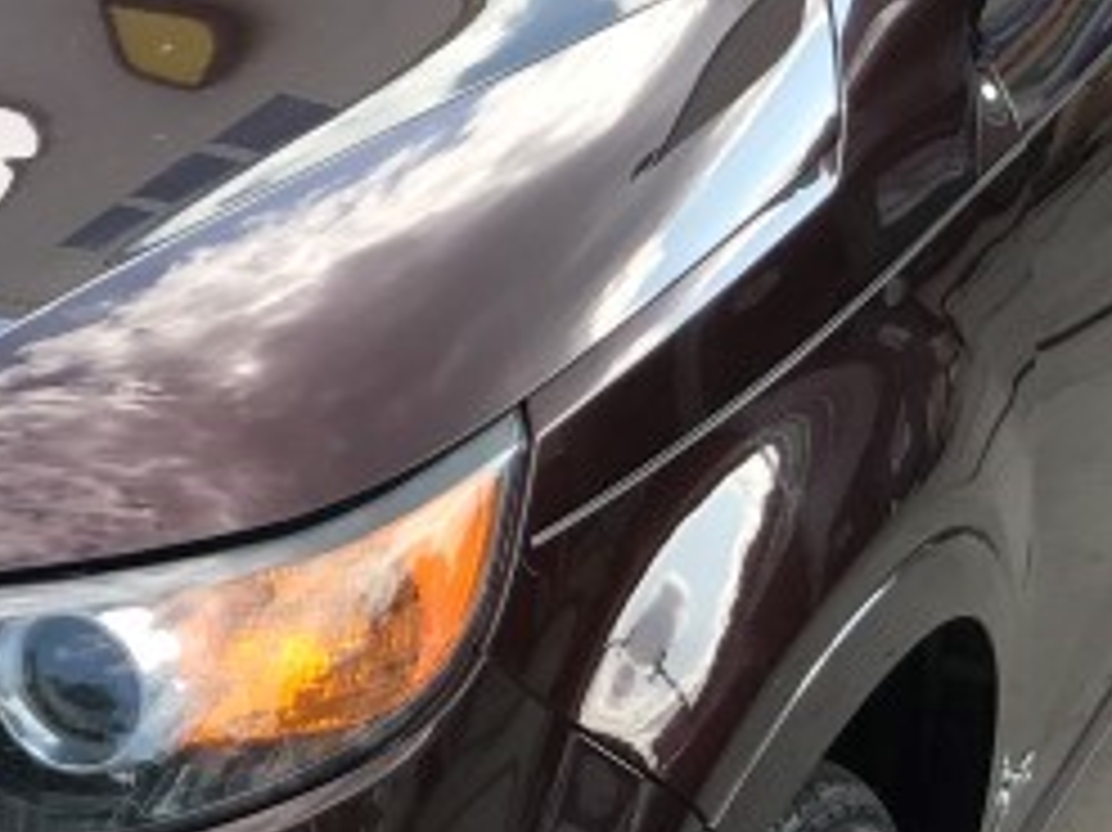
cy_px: 351
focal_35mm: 116
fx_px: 3725
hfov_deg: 16.1
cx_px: -324
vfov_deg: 12.8
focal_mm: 3.99
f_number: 1.8
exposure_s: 1/460
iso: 20
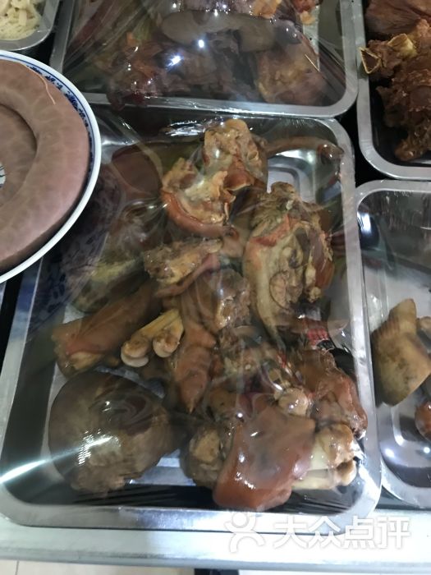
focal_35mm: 28
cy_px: 288
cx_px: 216
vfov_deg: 63.4
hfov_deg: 49.7
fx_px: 465
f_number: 1.8
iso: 100
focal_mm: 3.99
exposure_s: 1/9
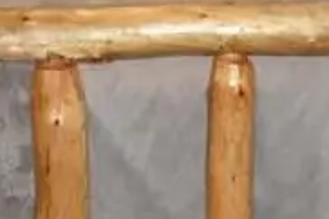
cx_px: 0
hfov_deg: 10.3
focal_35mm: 198
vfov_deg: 6.6
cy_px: -271
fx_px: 1808
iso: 800
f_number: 4
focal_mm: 20
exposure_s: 1/60
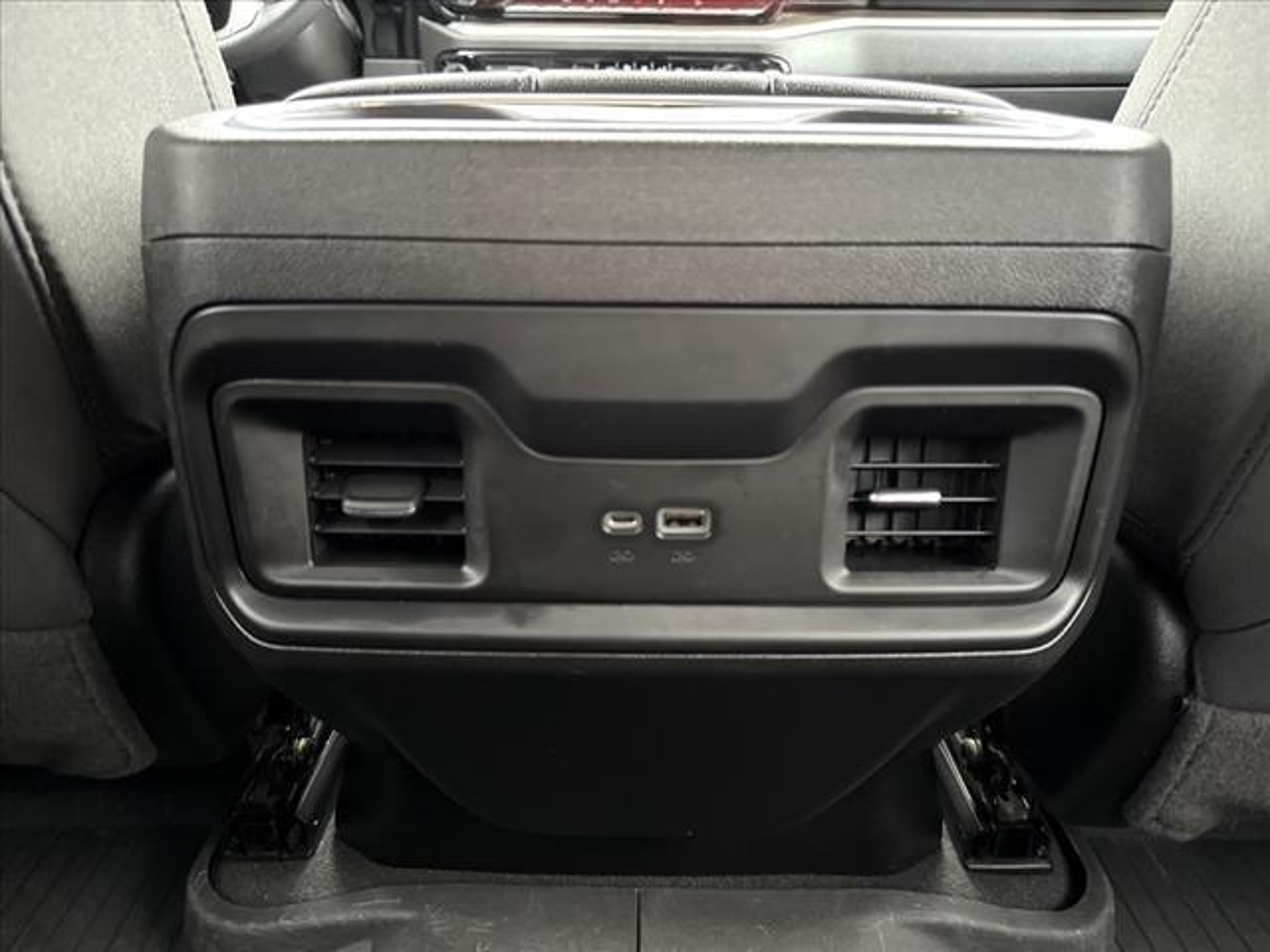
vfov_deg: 56.8
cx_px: 635
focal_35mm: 24
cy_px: 476
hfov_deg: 71.6
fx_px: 881
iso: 4000
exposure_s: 1/15
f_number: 1.78
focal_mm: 6.76
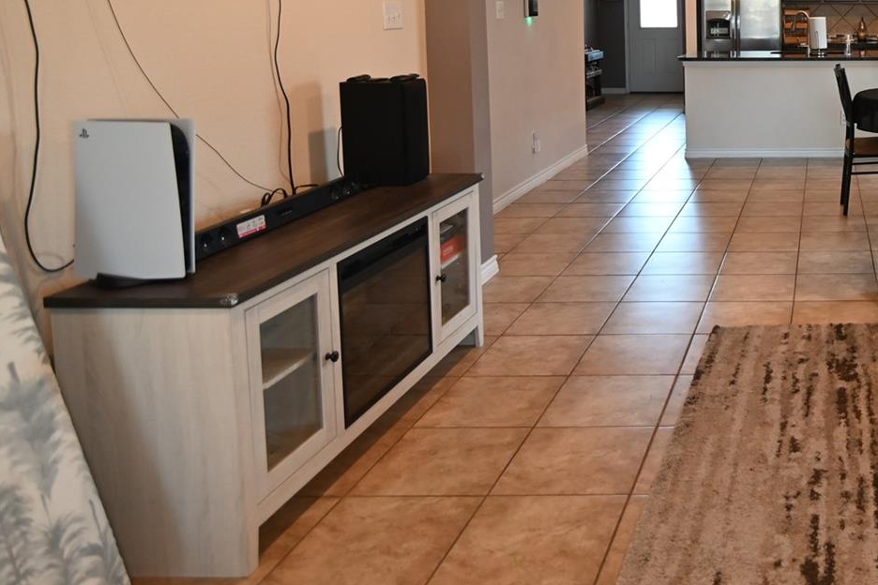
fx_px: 854
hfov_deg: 46.9
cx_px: 847
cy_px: 71
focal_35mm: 35
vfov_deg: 35.8
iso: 900
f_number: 2.8
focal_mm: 16
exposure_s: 1/125
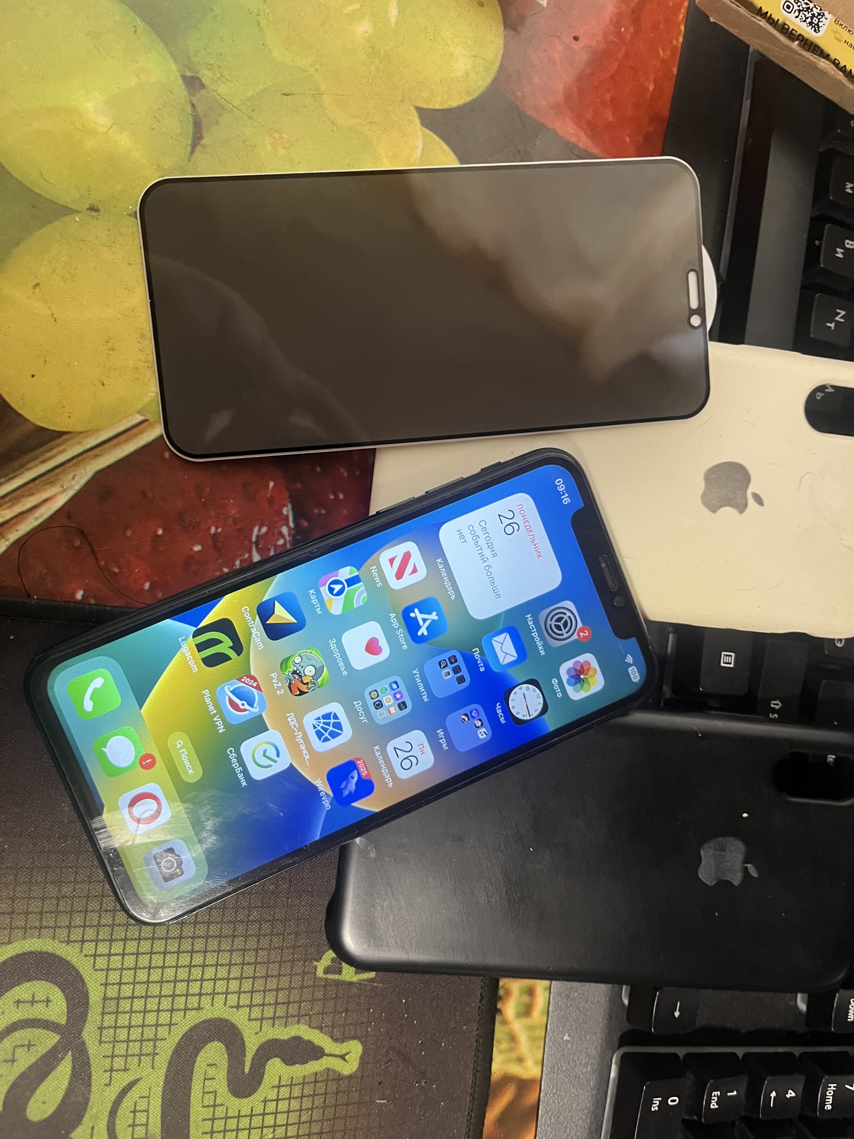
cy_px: 570
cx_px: 427
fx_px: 855
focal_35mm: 26
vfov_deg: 67.3
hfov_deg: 53.1
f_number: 1.6
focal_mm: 5.1
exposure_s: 1/60
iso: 320
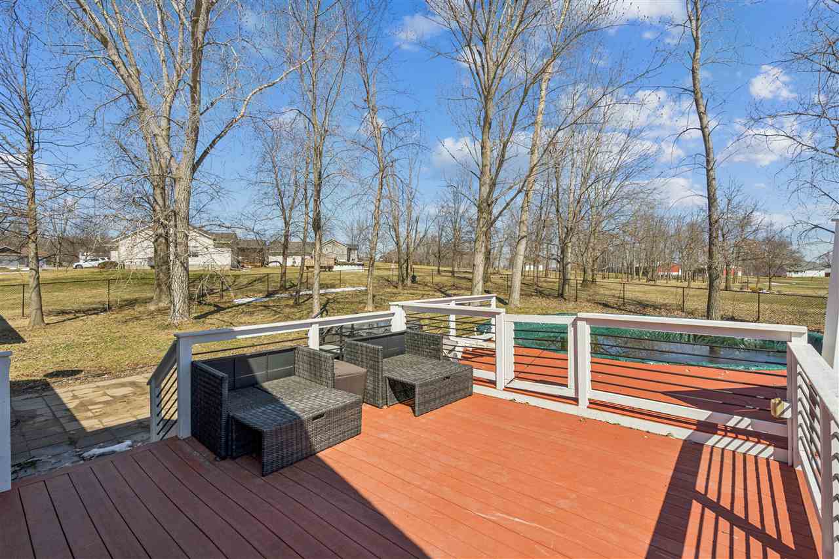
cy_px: 280
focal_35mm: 16
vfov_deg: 73.7
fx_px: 373
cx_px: 420
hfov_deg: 96.7
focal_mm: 16
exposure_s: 1/1000
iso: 400
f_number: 9
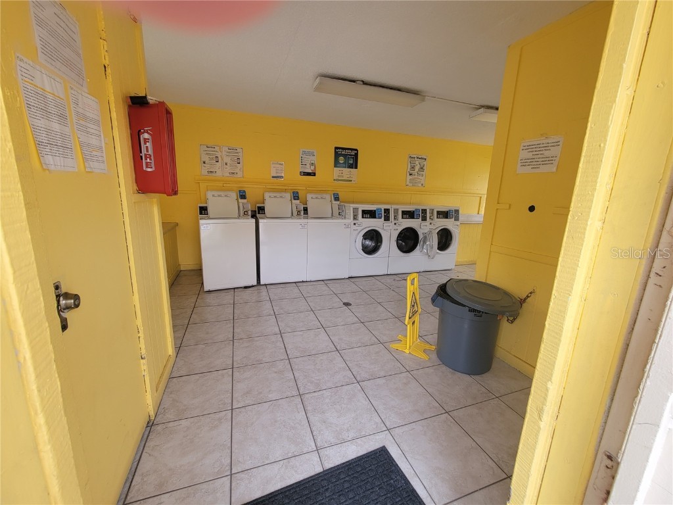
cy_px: 252
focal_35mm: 13
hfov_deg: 106.2
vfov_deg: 89.9
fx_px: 253
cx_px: 336
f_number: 2.2
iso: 64
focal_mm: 2.2
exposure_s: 1/120
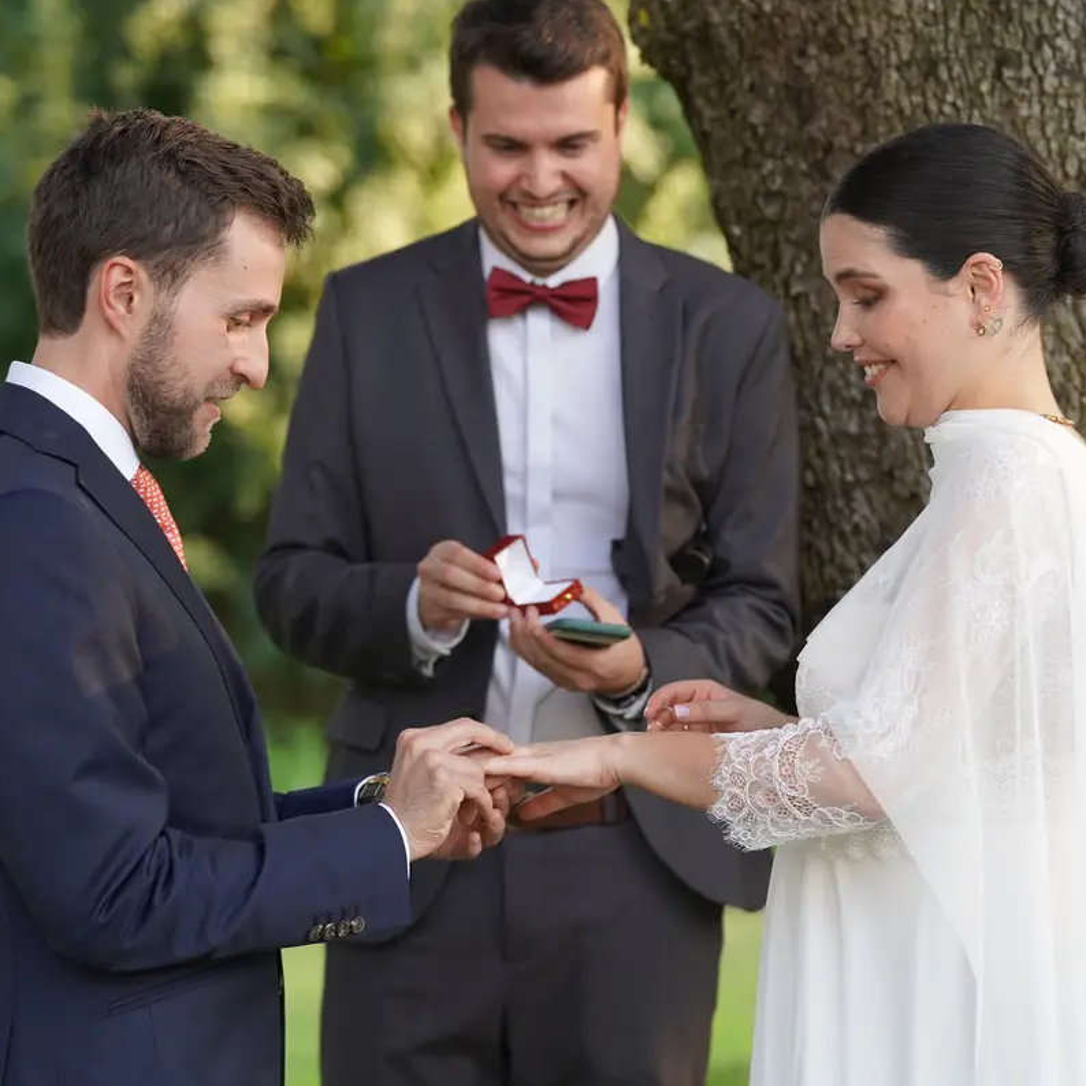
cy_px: 544
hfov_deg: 12.5
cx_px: 580
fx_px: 4969
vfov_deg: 12.5
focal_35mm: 140
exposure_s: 1/160
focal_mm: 109
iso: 250
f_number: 4
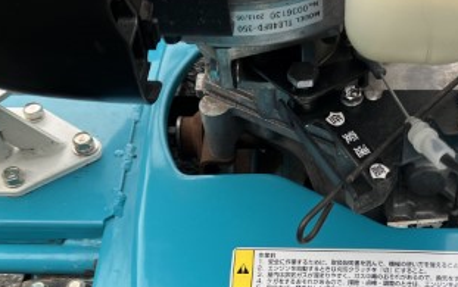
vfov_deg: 20.2
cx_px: 314
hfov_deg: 33.1
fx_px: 762
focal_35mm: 61
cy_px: 333
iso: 32
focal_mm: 3.99
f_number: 1.8
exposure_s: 1/639
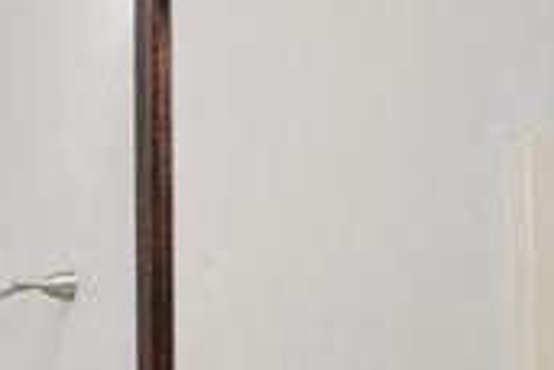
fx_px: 923
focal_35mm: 60
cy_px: 422
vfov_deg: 21.3
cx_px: -185
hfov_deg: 27.4
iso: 400
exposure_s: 1/8
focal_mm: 16
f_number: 14
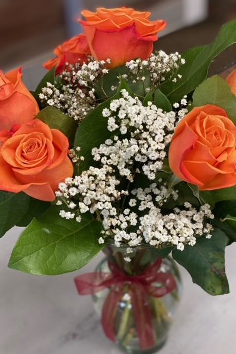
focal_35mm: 58
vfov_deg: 34.5
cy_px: 174
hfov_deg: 23.4
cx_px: 130
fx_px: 570
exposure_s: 1/60
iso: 125
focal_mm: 6
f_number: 2
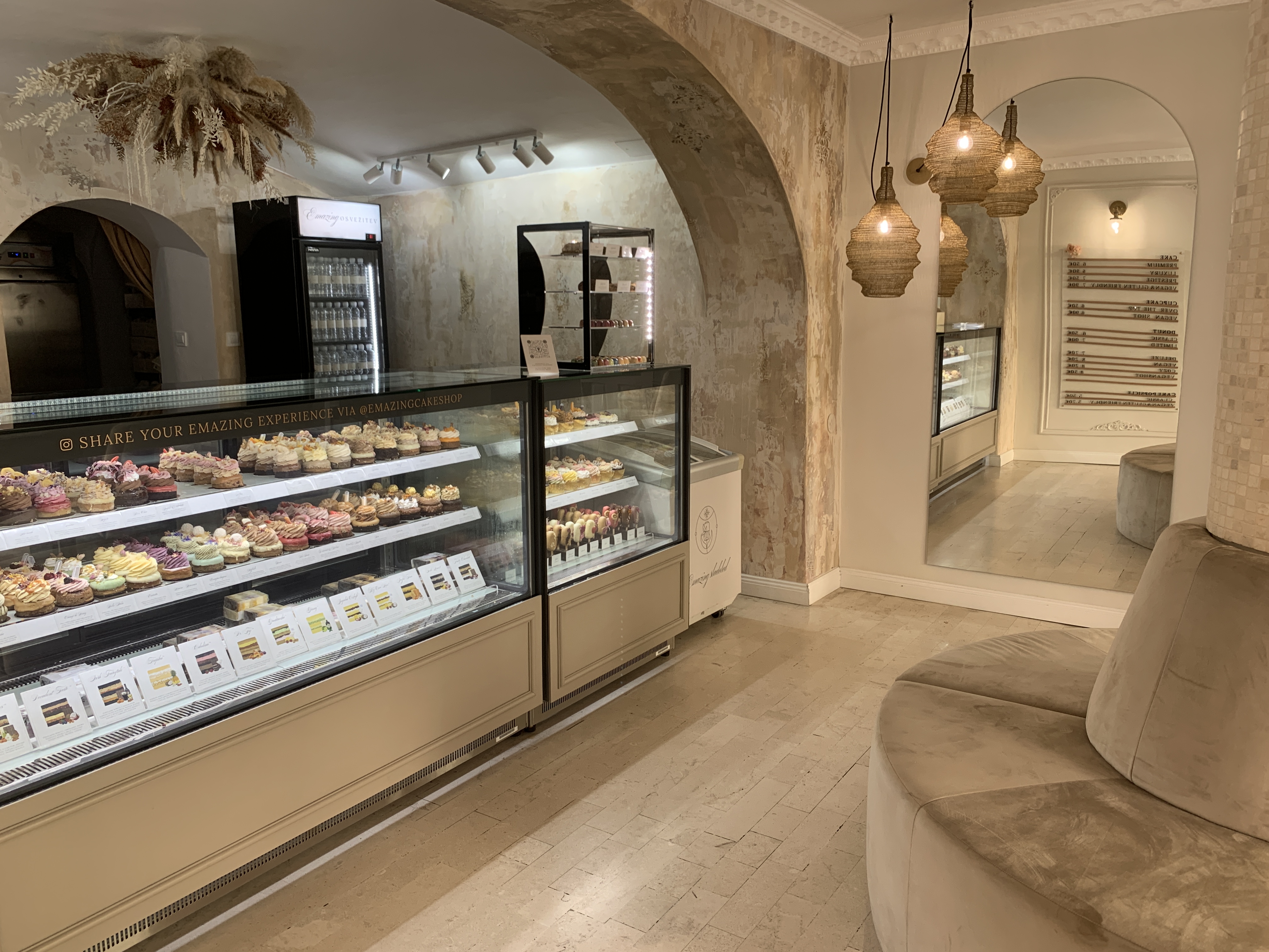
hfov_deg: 67.3
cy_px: 476
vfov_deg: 53.1
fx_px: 953
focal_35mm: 26
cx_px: 634
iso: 64
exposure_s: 1/121
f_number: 1.8
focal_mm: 4.25
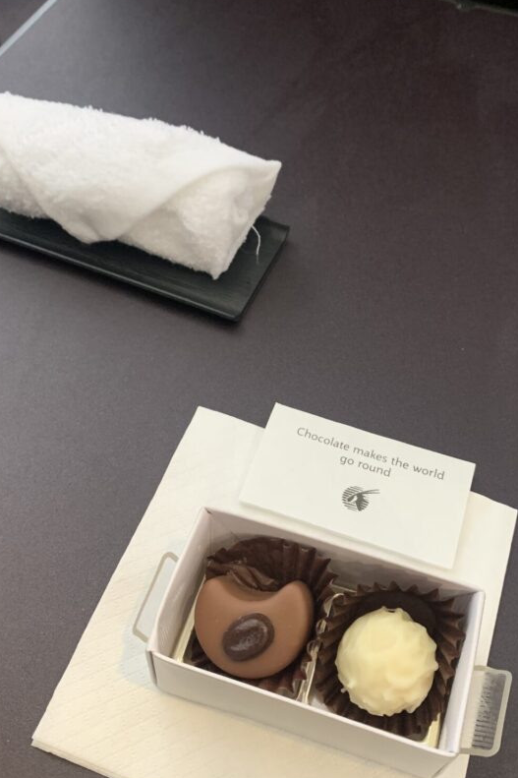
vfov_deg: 54.4
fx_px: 756
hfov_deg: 37.8
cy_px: 380
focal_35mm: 35
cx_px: 286
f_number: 1.8
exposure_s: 1/25
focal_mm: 4.25
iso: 400
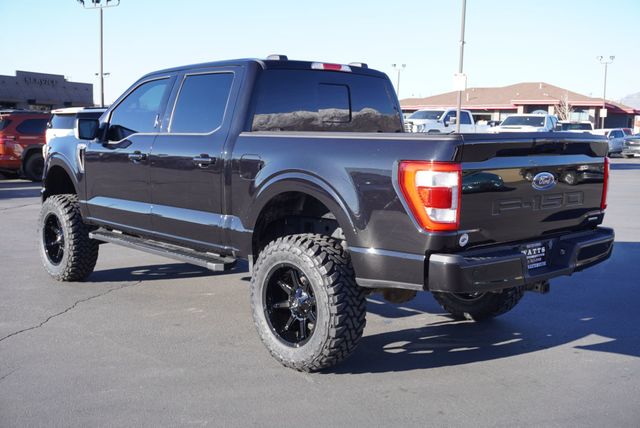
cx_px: 320
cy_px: 214
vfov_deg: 33.1
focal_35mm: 40
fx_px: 721
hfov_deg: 47.9
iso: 100
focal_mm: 27
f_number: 6.3
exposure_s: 1/125
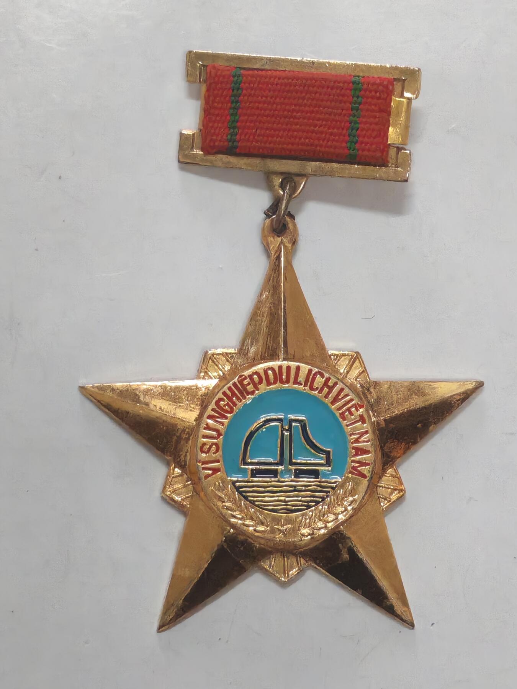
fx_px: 2031
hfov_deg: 14.5
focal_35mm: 102
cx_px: 258
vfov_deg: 19.3
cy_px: 344
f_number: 1.95
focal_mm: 5.52
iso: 800
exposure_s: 1/50
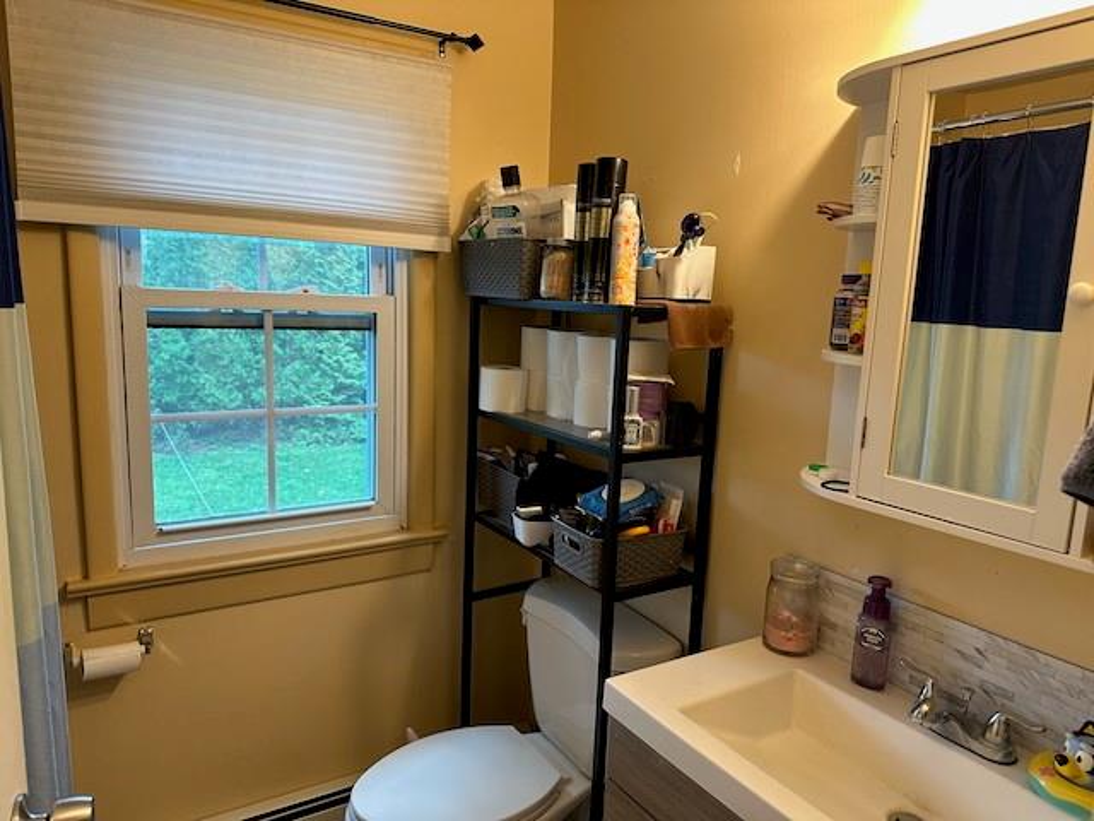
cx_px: 547
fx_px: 758
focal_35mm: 24
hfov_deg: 71.6
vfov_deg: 56.8
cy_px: 410
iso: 160
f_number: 1.78
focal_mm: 6.86
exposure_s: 1/60
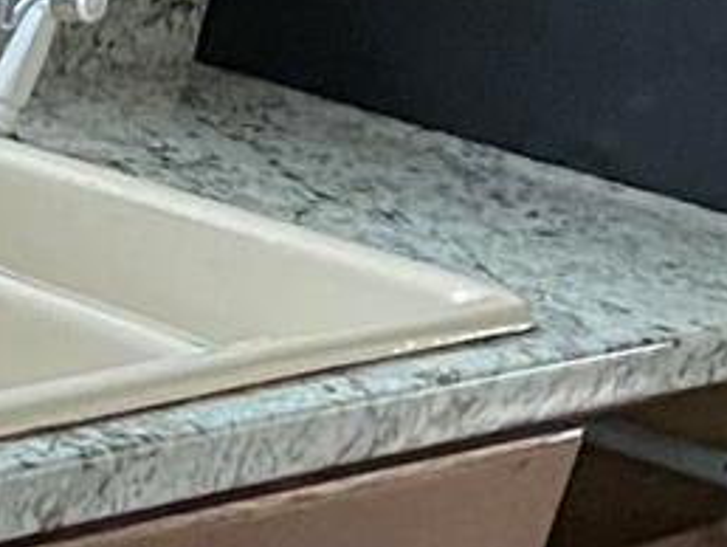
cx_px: -1454
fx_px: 4330
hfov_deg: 8.2
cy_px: 998
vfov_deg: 7.0
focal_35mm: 206
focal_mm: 4.25
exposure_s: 1/30
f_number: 1.8
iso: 800
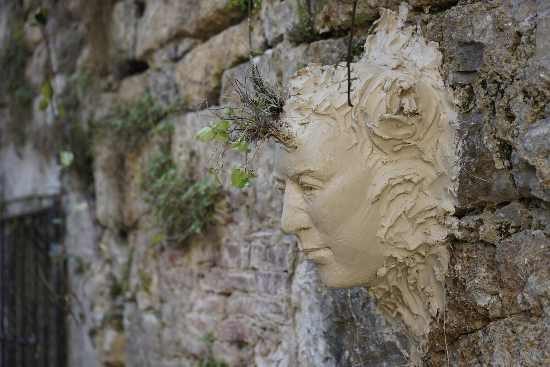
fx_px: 993
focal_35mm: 65
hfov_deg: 31.0
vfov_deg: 20.9
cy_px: 184
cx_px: 275
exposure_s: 1/160
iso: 320
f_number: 5.6
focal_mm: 65
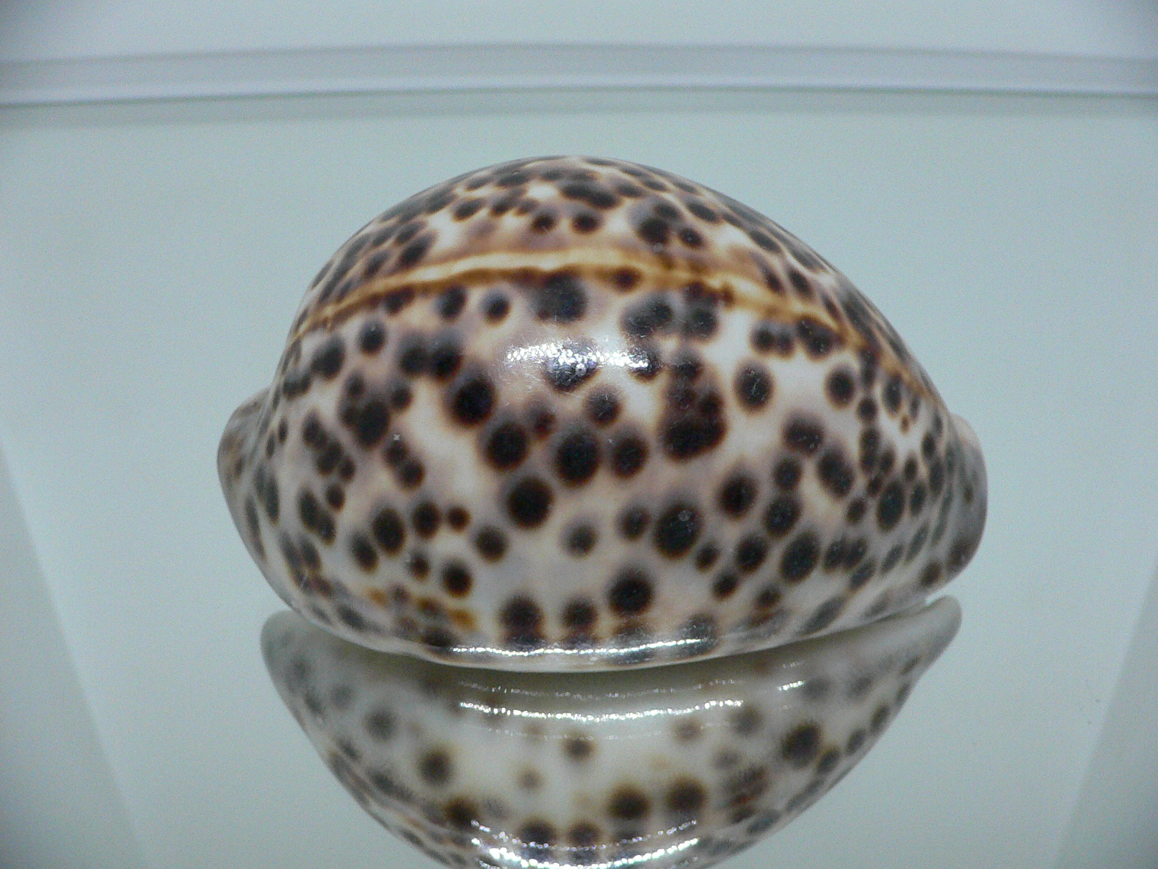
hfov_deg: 52.6
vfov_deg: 40.7
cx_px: 579
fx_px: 1171
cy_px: 434
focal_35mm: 35
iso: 200
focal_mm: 4.6
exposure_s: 1/50
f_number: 2.8
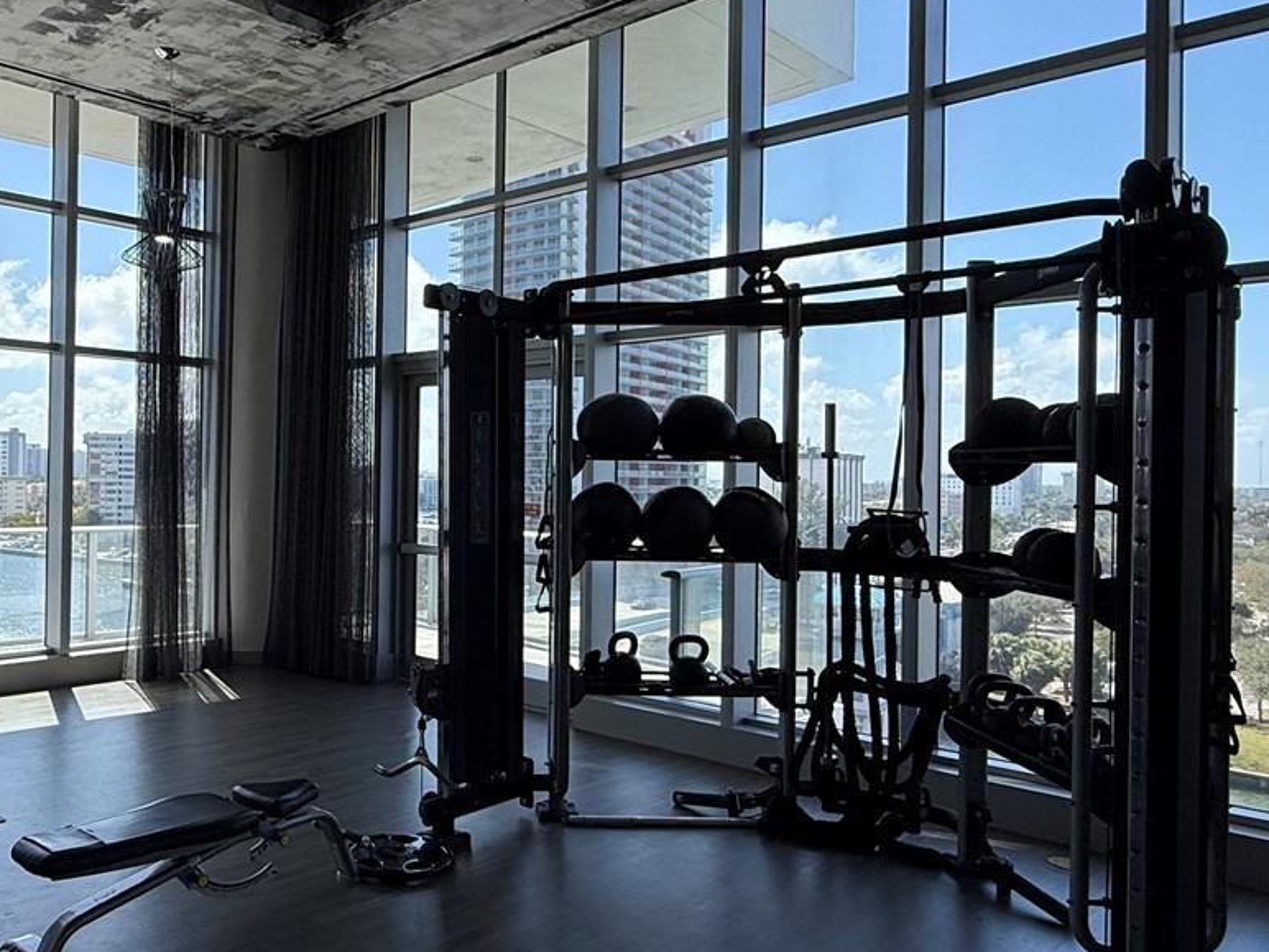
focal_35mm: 29
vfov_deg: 48.2
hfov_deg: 60.1
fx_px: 1063
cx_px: 414
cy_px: 467
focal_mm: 2.22
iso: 64
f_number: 2.2
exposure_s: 1/664
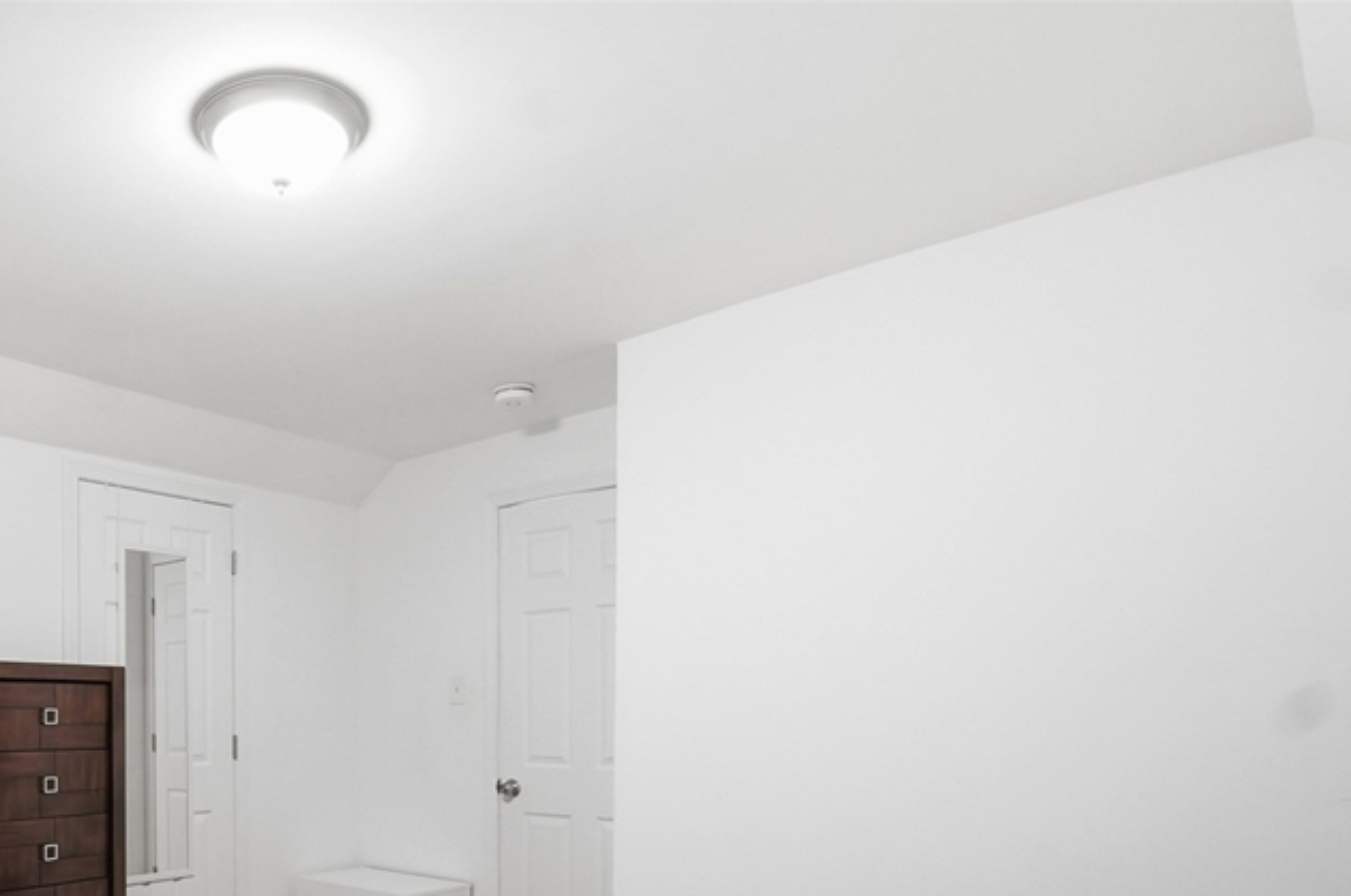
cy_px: 727
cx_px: 302
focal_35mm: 27
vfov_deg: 45.5
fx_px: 1005
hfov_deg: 63.0
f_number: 7.1
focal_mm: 11
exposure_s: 1/100
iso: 800
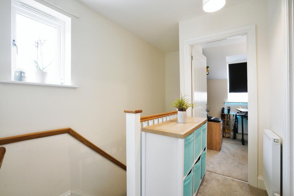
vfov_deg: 73.8
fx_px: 131
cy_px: 98
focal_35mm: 16
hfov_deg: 96.7
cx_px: 147
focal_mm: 16
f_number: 9
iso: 2000
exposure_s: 1/25
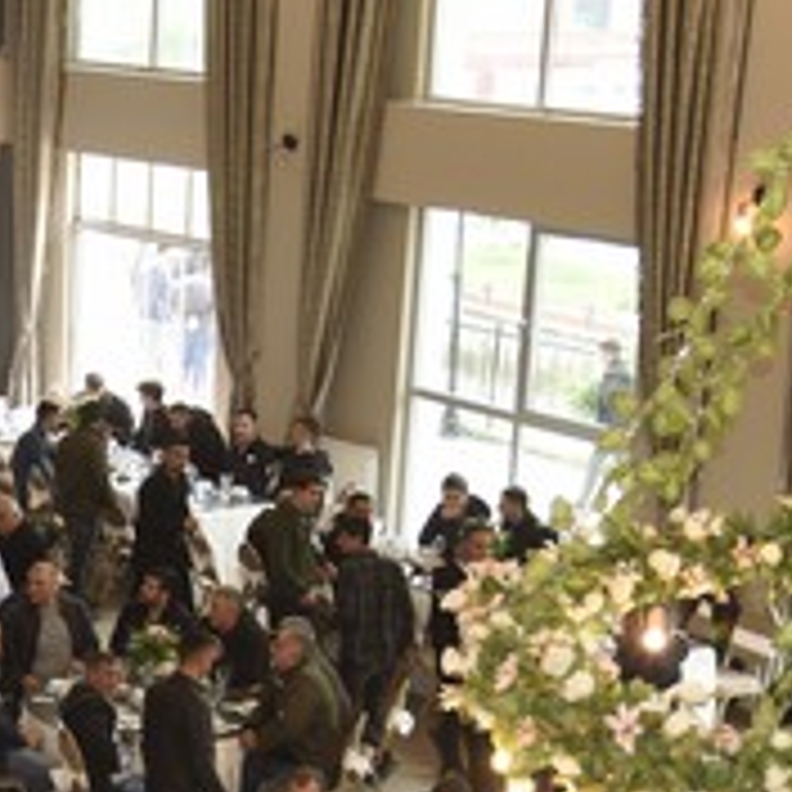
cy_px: 673
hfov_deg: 16.8
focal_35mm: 97
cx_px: -279
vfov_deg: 17.7
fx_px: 2511
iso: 640
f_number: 4.5
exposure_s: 1/80
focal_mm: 30
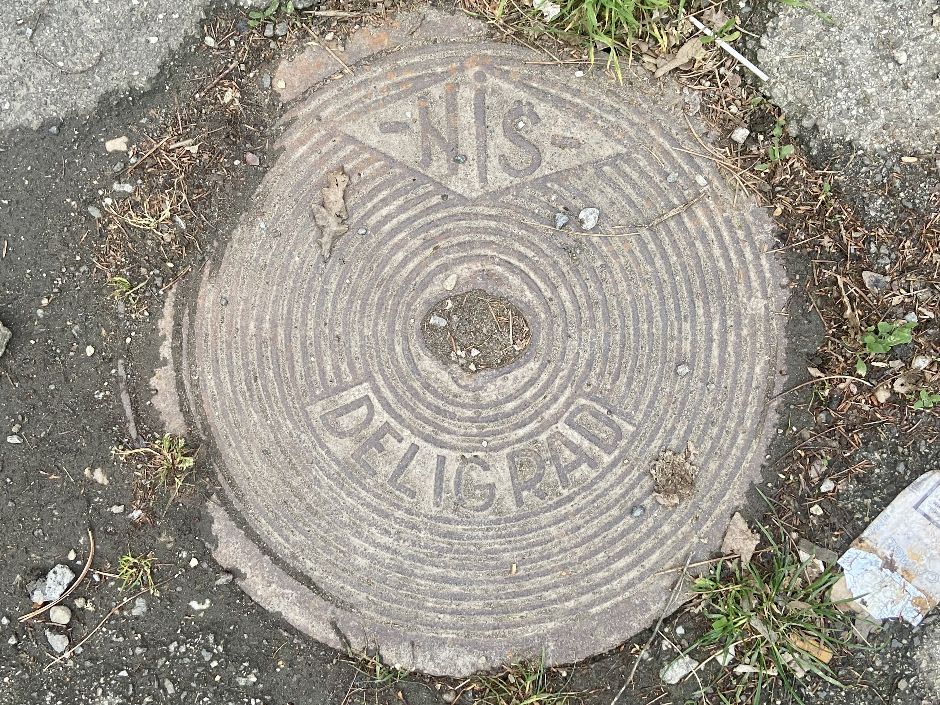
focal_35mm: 26
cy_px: 352
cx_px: 470
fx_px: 706
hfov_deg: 67.3
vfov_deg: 53.1
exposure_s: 1/60
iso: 125
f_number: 1.8
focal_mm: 4.25
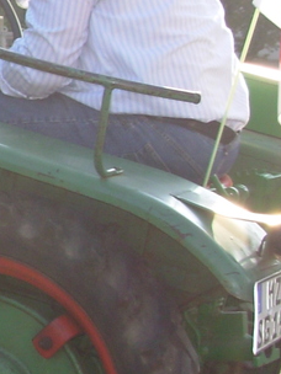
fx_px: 1624
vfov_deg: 13.2
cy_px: 165
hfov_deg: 9.0
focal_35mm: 150
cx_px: -366
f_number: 2.9
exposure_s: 1/264
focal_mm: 6.3
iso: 50
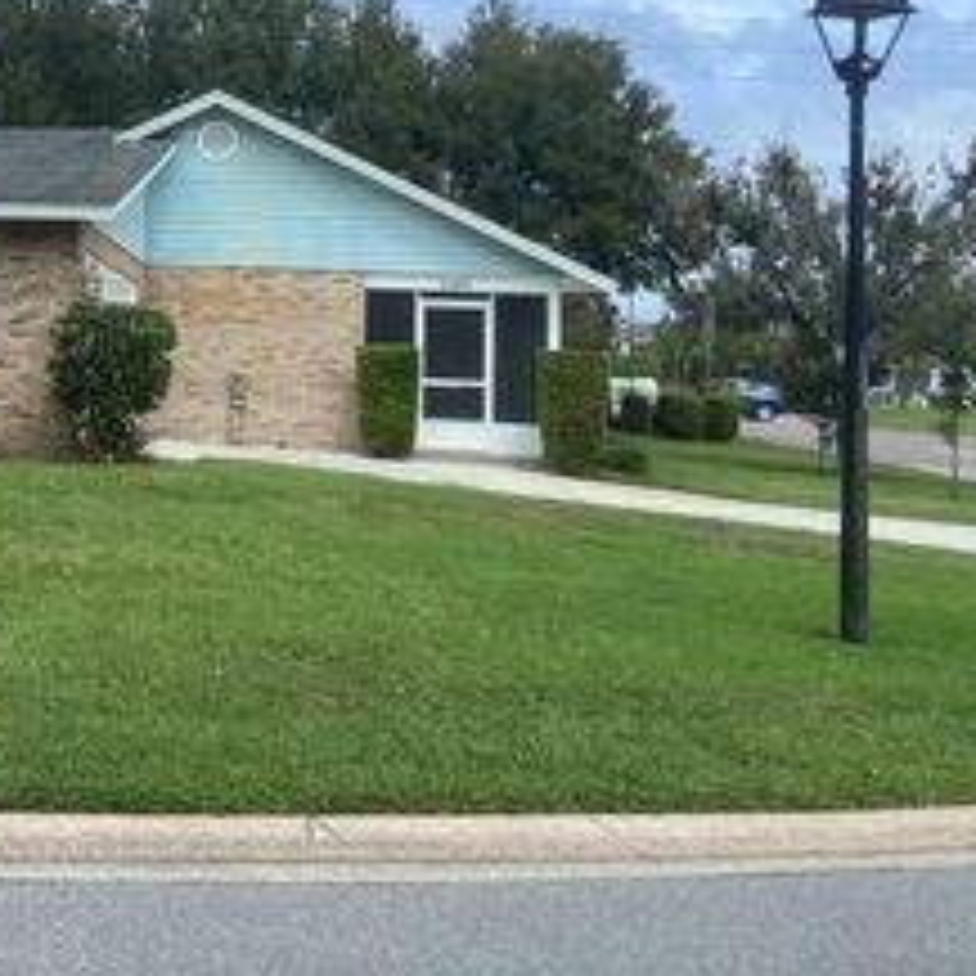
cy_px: 250
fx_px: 1691
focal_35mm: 53
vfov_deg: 31.6
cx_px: -90
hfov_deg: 29.2
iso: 32
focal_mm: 4.25
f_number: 1.8
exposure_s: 1/3497
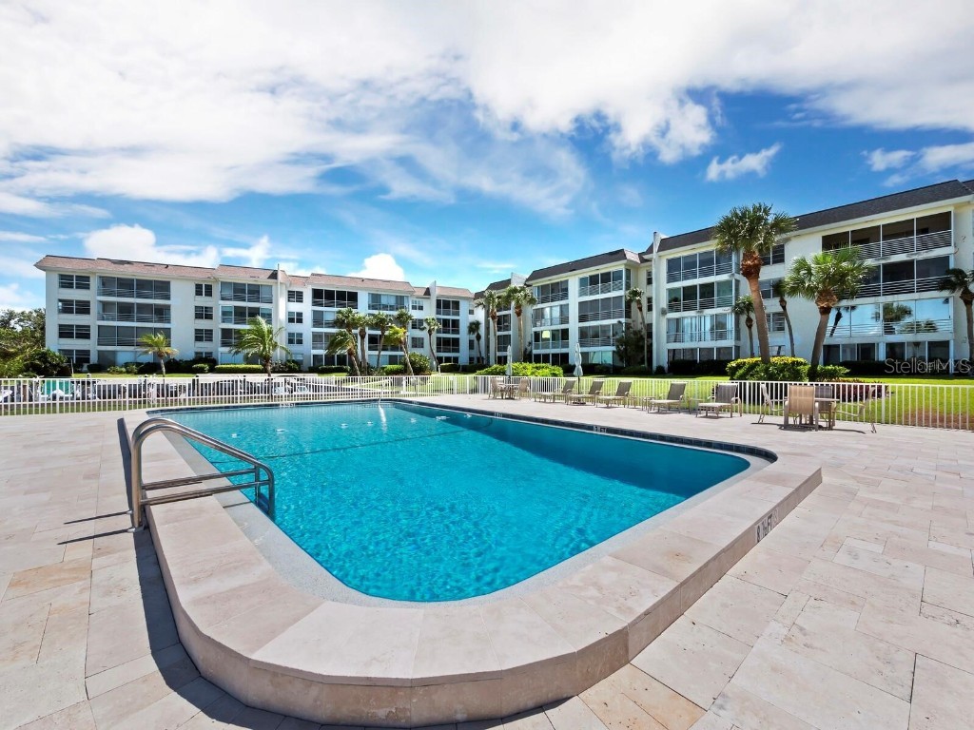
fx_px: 394
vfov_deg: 85.7
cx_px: 487
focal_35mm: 14
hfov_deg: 102.1
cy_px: 365
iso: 400
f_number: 10
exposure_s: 1/320
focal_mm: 7
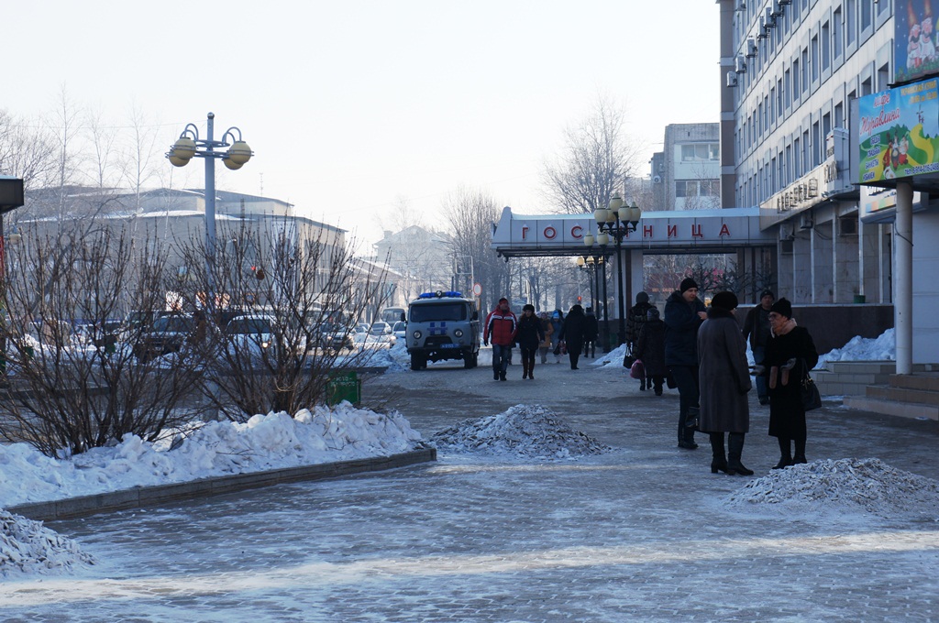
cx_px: 470
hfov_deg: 24.6
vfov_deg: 16.5
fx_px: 2149
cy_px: 312
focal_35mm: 82
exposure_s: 1/320
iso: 200
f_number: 9
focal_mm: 55
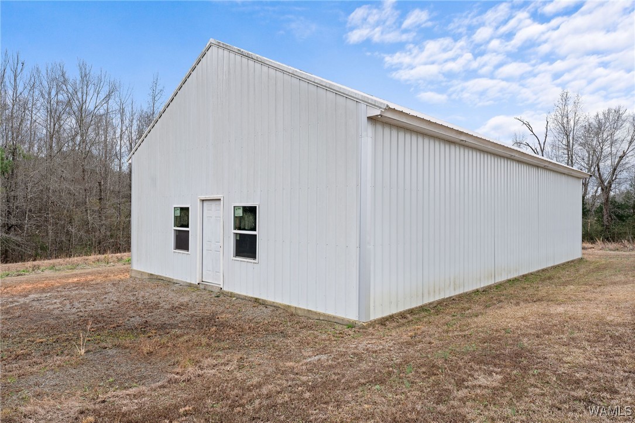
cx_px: 318
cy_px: 212
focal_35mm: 23
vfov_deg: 55.3
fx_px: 404
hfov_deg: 76.3
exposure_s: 1/30
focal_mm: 22.9
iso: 100
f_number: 8
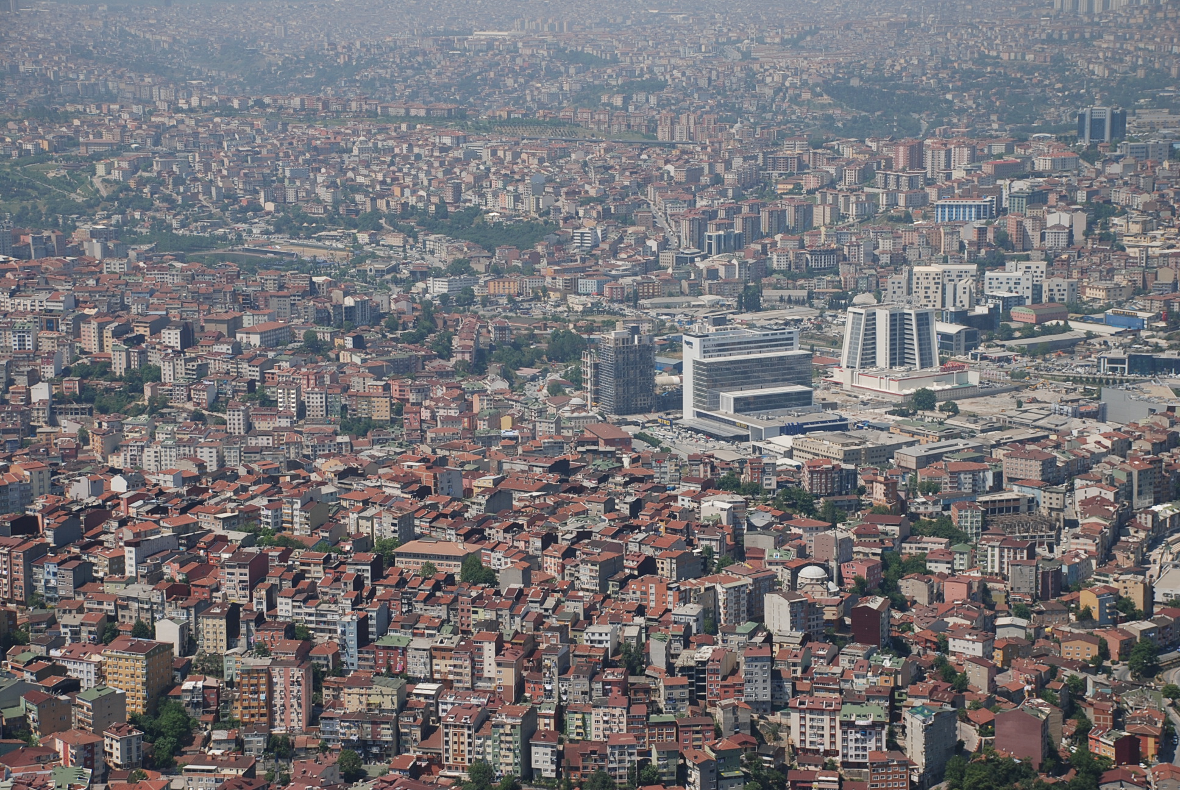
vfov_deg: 15.8
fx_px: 2855
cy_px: 395
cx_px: 590
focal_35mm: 87
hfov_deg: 23.4
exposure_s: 1/500
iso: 110
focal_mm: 58
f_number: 5.6
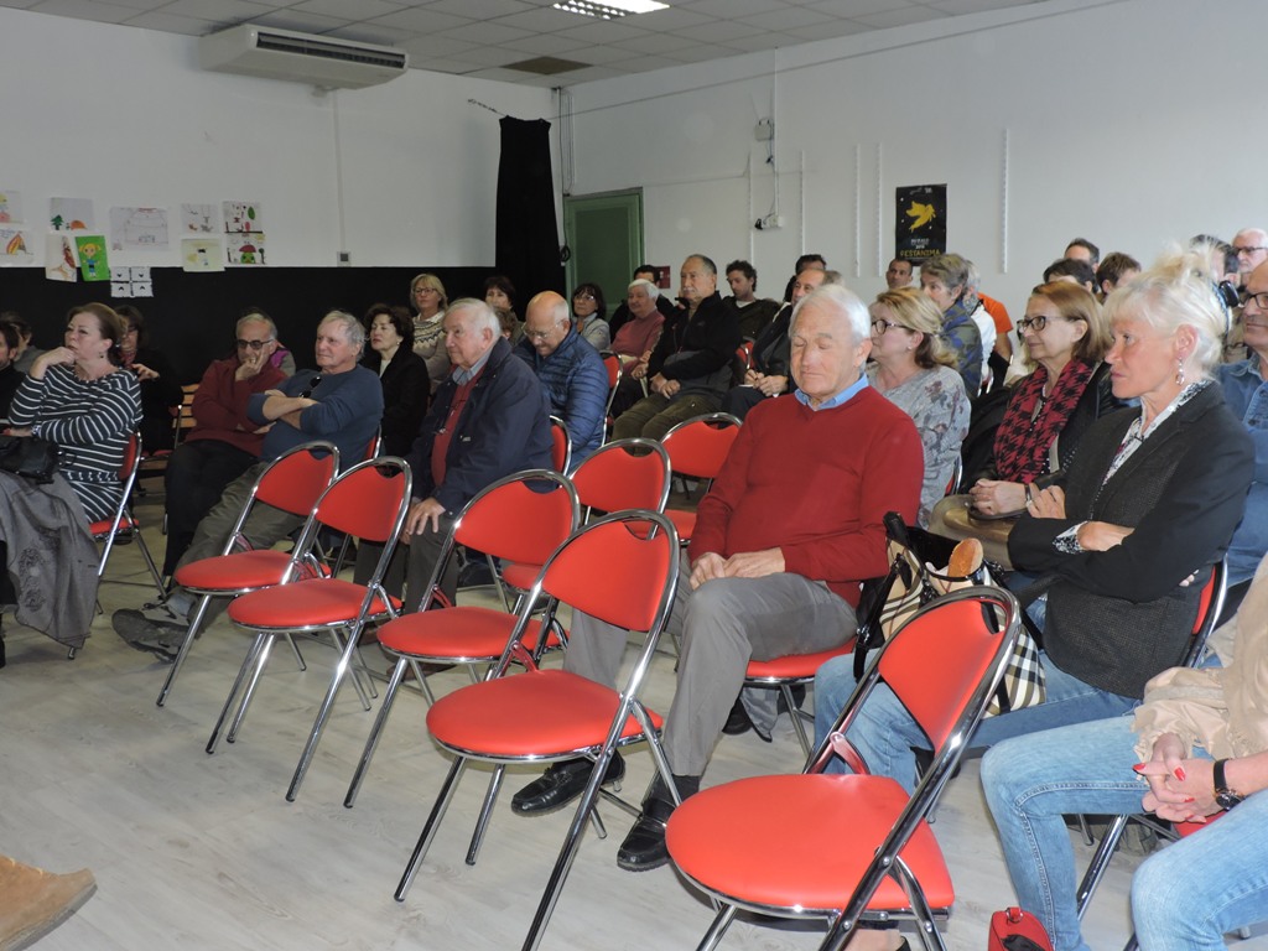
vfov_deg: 42.9
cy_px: 476
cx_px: 634
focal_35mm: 33
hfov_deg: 55.4
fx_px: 1209
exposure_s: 1/30
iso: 200
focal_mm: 5.9
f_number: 3.2
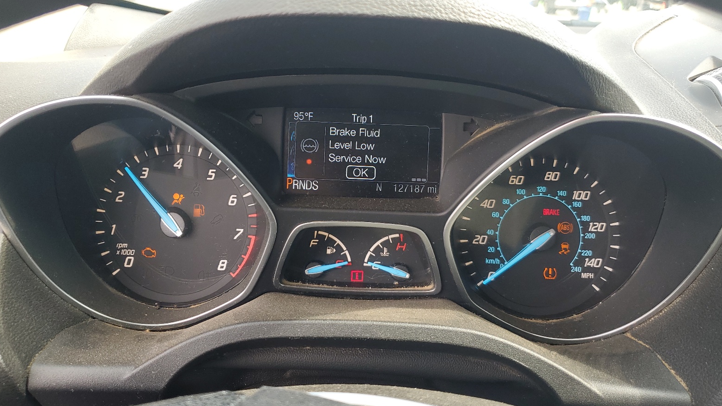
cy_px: 205
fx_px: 555
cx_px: 363
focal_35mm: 29
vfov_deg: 40.2
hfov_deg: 66.1
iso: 50
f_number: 1.5
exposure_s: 1/175
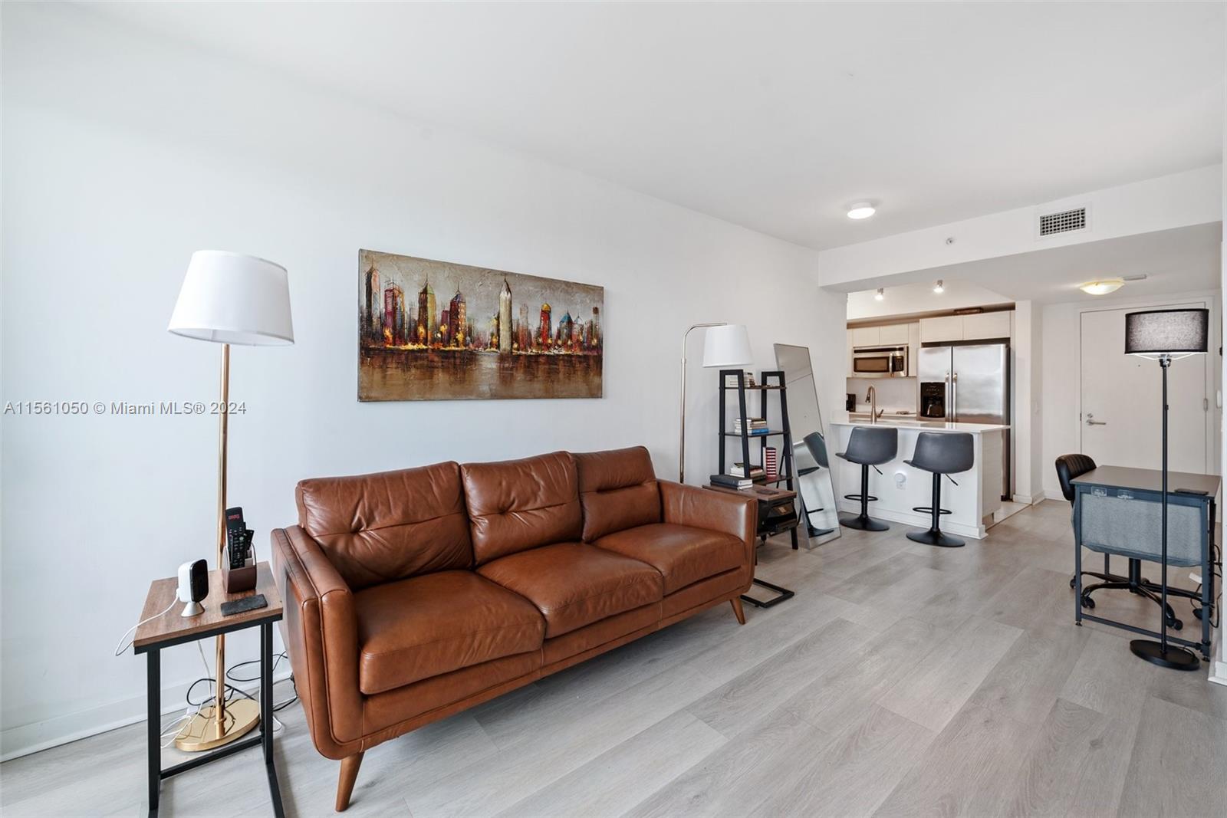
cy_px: 409
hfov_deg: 104.2
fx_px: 477
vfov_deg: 81.2
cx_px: 614
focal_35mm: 14
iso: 400
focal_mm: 14
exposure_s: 1/13
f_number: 8
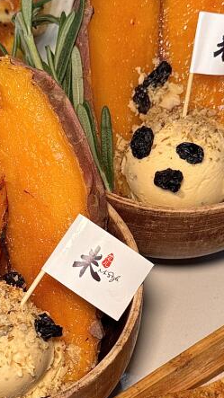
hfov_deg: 14.2
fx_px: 898
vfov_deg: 25.0
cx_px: 64
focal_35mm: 85
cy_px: 217
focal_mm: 6.76
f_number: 1.78
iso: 125
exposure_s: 1/50
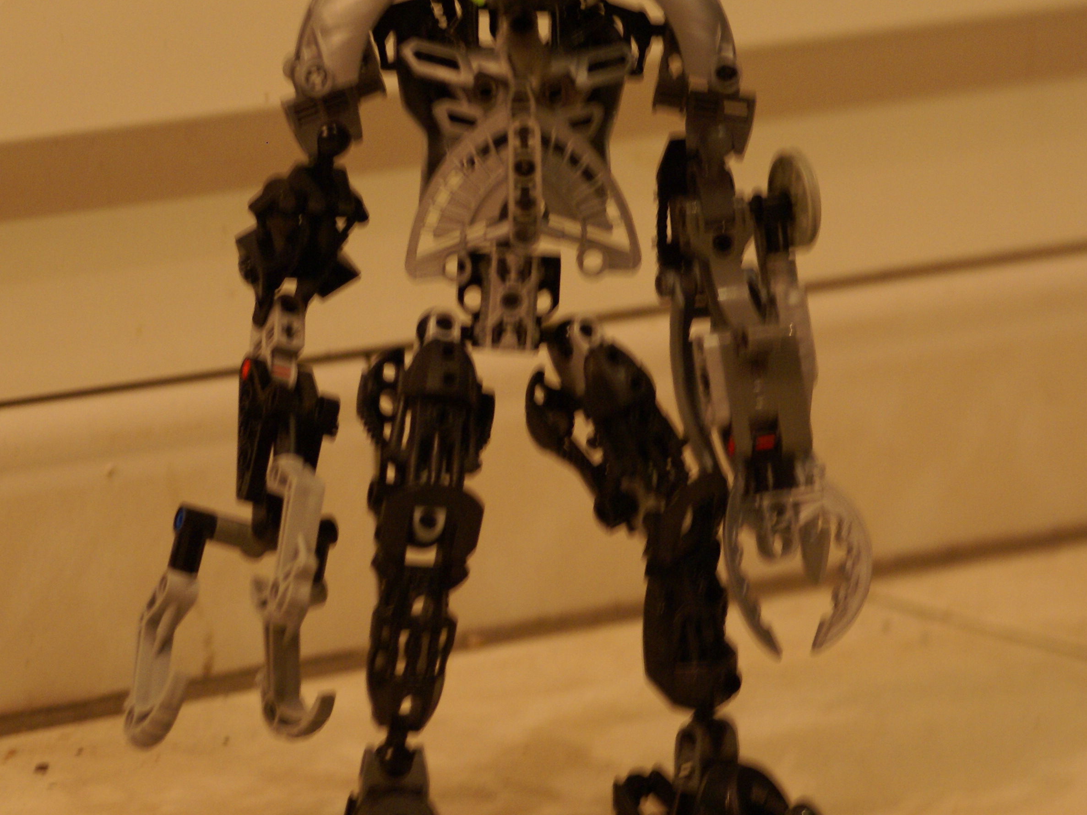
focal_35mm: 212
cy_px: 323
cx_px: 549
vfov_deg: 7.0
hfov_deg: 9.3
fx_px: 6656
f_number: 5
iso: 400
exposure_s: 1/8
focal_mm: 90
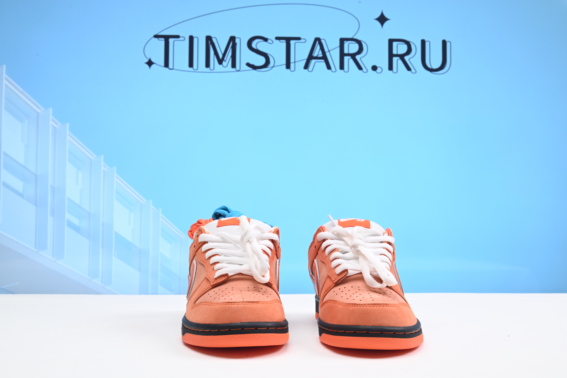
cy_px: 189
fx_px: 646
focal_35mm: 41
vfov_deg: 32.7
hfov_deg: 47.4
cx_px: 284
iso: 100
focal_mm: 41
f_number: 16
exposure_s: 1/2
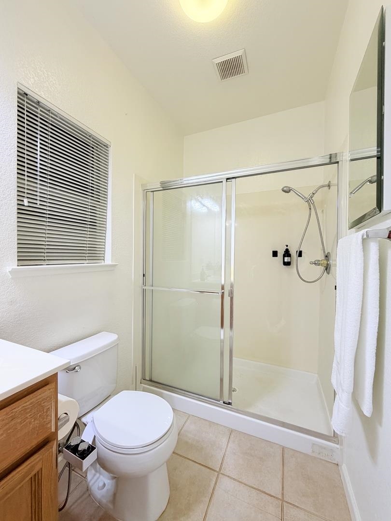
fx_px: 211
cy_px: 260
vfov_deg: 102.1
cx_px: 196
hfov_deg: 85.7
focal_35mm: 14
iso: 250
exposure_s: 1/120
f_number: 2.2
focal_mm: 2.22
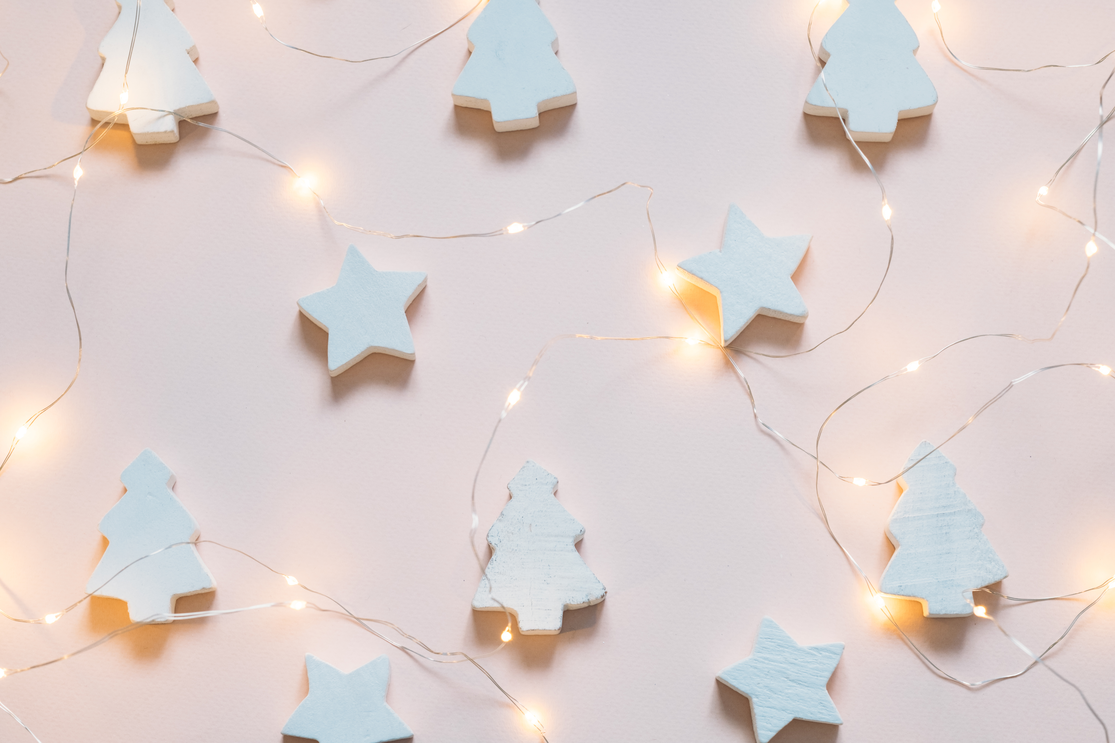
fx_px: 2602
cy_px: 372
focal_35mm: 84
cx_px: 558
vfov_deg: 16.3
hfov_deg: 24.2
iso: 250
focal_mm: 56
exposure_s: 1/15
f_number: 4
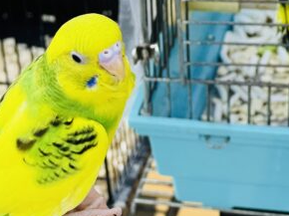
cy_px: 197
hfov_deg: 11.5
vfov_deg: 8.7
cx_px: -5
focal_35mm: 170
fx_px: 1418
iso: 320
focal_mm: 9
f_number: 2.8
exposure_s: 1/50
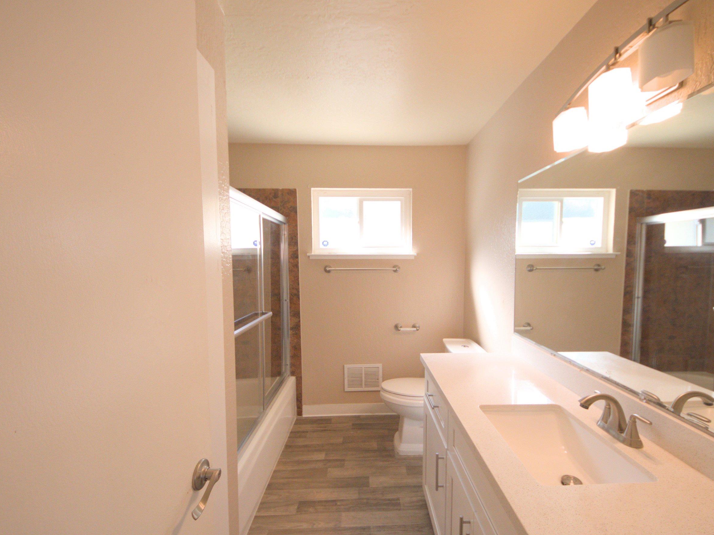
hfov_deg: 98.1
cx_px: 375
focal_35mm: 15
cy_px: 281
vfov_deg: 81.7
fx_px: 309
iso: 450
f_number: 4.5
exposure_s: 1/250
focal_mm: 8
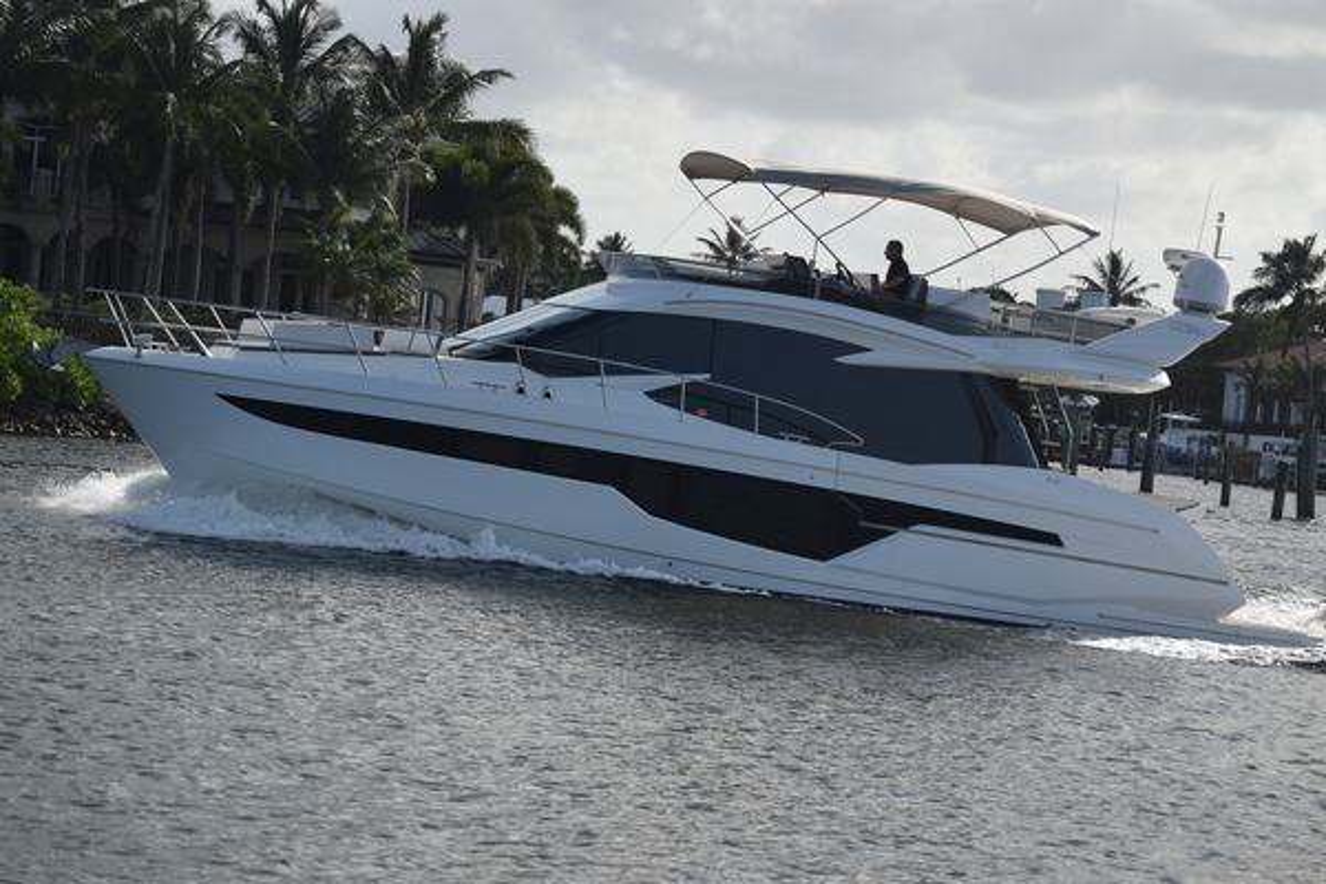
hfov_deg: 18.2
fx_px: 4143
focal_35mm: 112
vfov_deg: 12.2
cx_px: 663
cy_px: 442
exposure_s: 1/640
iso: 200
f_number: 6.3
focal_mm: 75
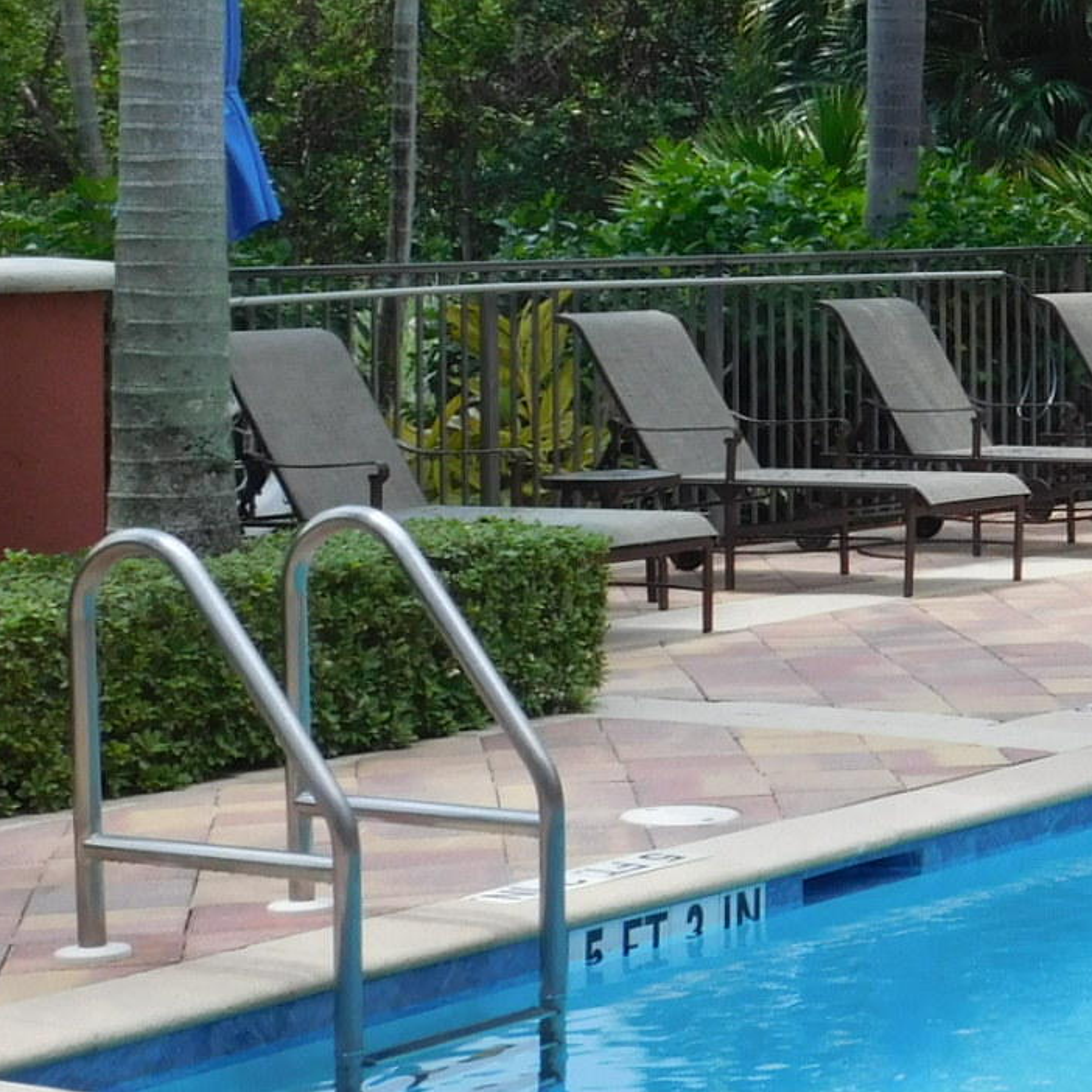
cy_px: 278
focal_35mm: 103
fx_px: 3676
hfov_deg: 15.4
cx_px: 1728
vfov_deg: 16.8
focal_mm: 6.3
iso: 125
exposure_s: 1/800
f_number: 3.5
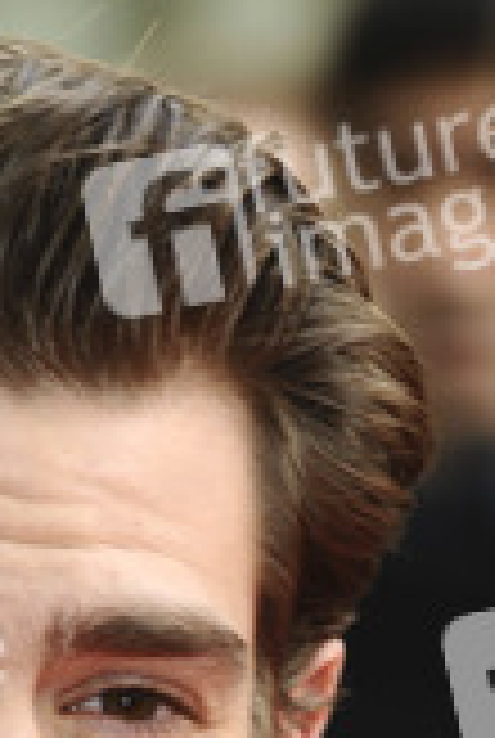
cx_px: -92
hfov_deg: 3.6
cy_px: 886
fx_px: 7870
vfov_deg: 5.3
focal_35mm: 383
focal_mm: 105
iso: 320
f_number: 4.5
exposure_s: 1/200
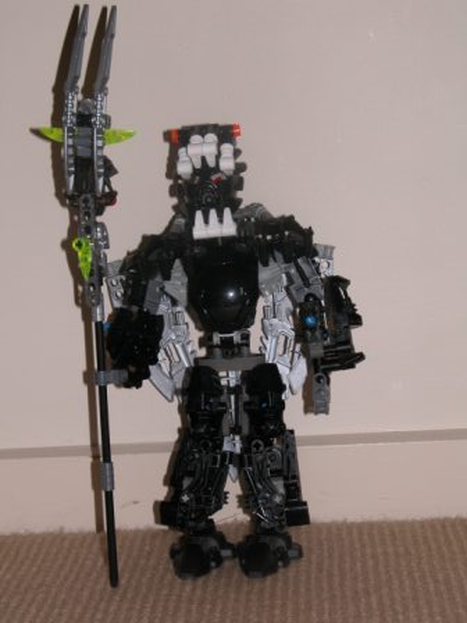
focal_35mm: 92
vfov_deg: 21.3
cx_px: 234
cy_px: 312
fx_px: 1655
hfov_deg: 16.1
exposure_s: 1/125
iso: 100
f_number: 6.4
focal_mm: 23.7
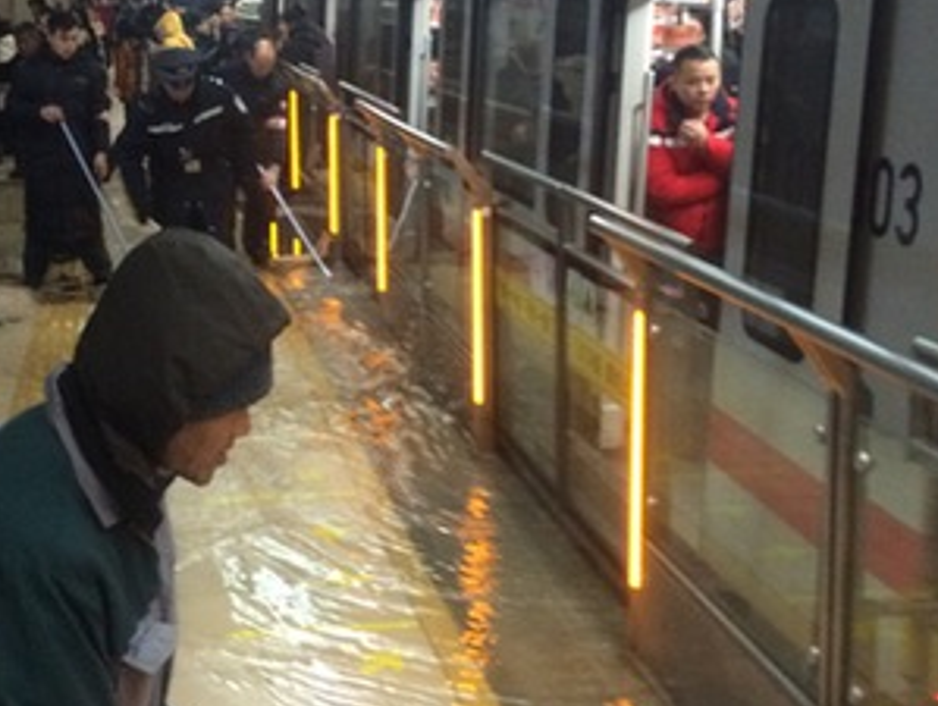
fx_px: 1574
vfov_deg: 25.2
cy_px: 275
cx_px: 334
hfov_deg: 33.0
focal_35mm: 58
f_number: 2.2
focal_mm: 4.15
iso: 320
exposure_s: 1/33
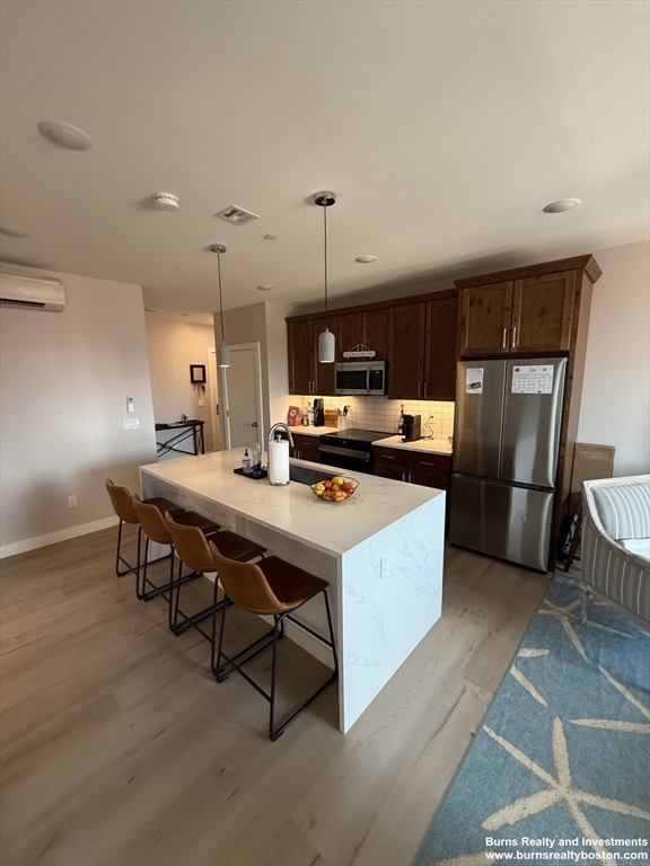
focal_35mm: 14
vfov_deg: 102.1
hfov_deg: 85.7
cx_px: 325
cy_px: 433
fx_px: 351
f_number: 2.2
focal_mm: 2.22
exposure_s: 1/60
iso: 200
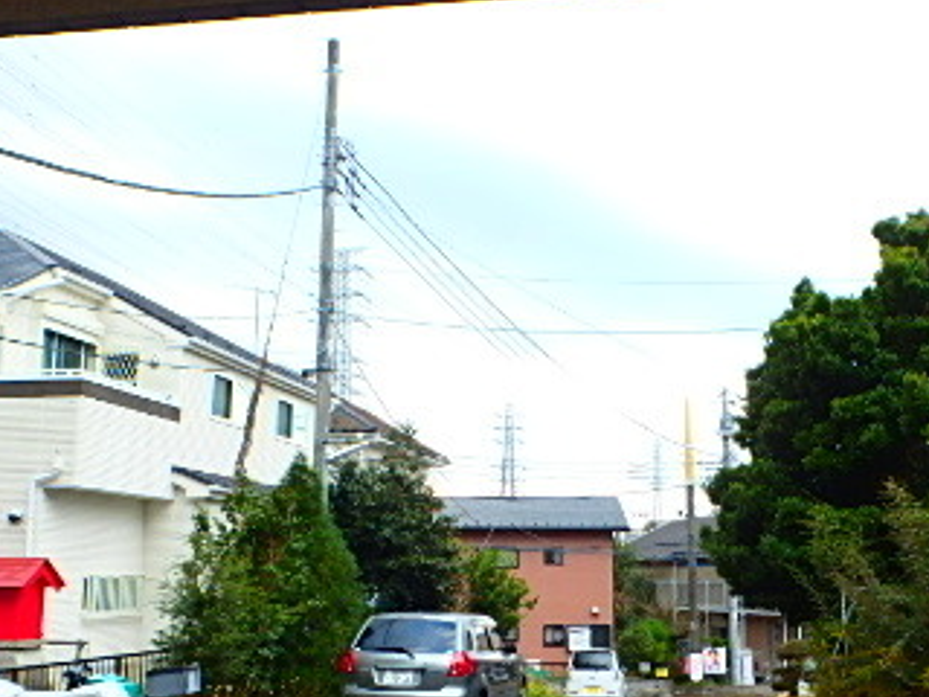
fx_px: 1235
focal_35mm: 46
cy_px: 407
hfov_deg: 41.0
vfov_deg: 31.5
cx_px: 572
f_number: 3.8
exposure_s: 1/125
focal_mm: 4
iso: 125
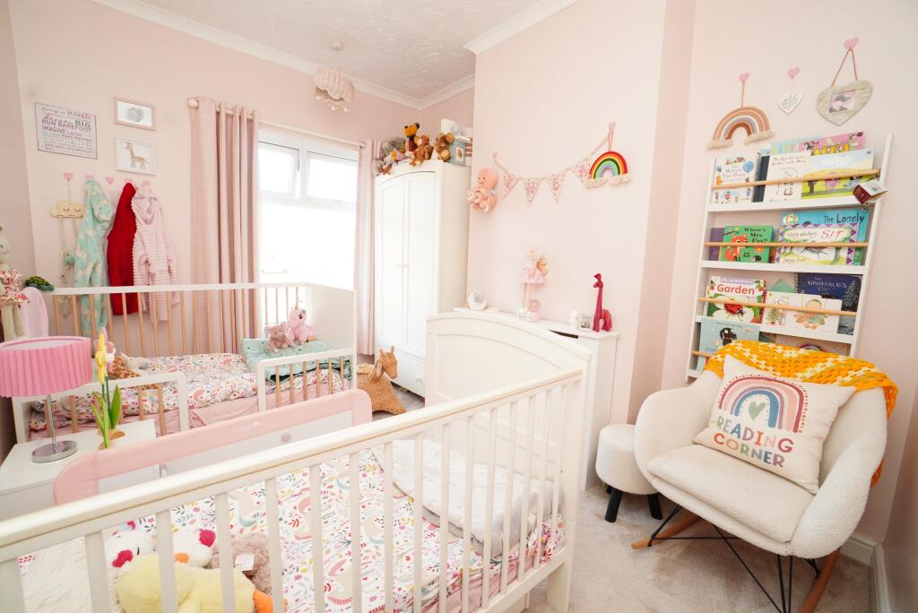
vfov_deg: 77.4
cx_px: 459
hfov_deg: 100.4
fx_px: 383
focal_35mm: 15
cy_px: 306
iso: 1000
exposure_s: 1/60
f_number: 8
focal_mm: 10
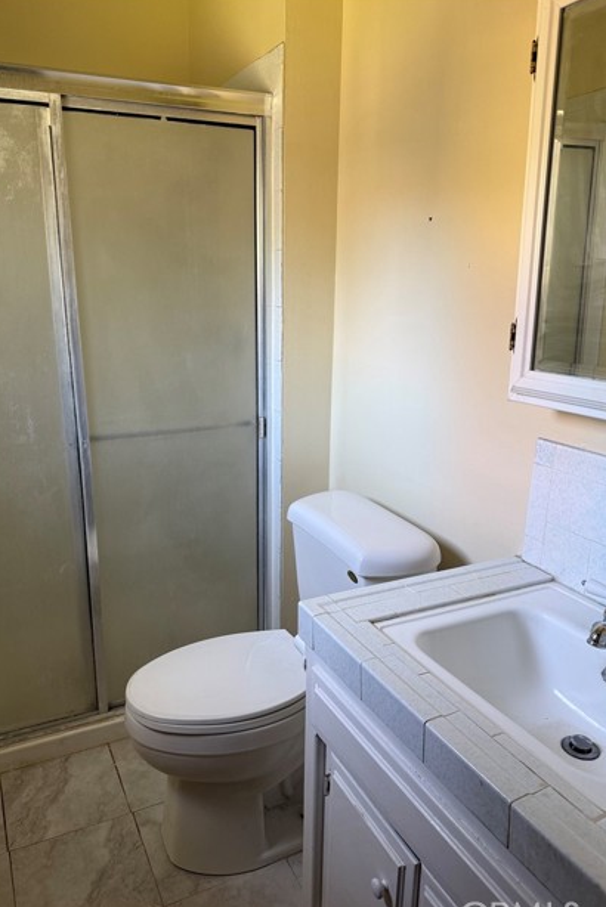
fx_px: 656
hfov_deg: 49.5
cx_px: 276
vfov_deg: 69.4
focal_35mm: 26
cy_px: 464
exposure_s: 1/60
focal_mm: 6.76
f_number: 1.78
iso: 160
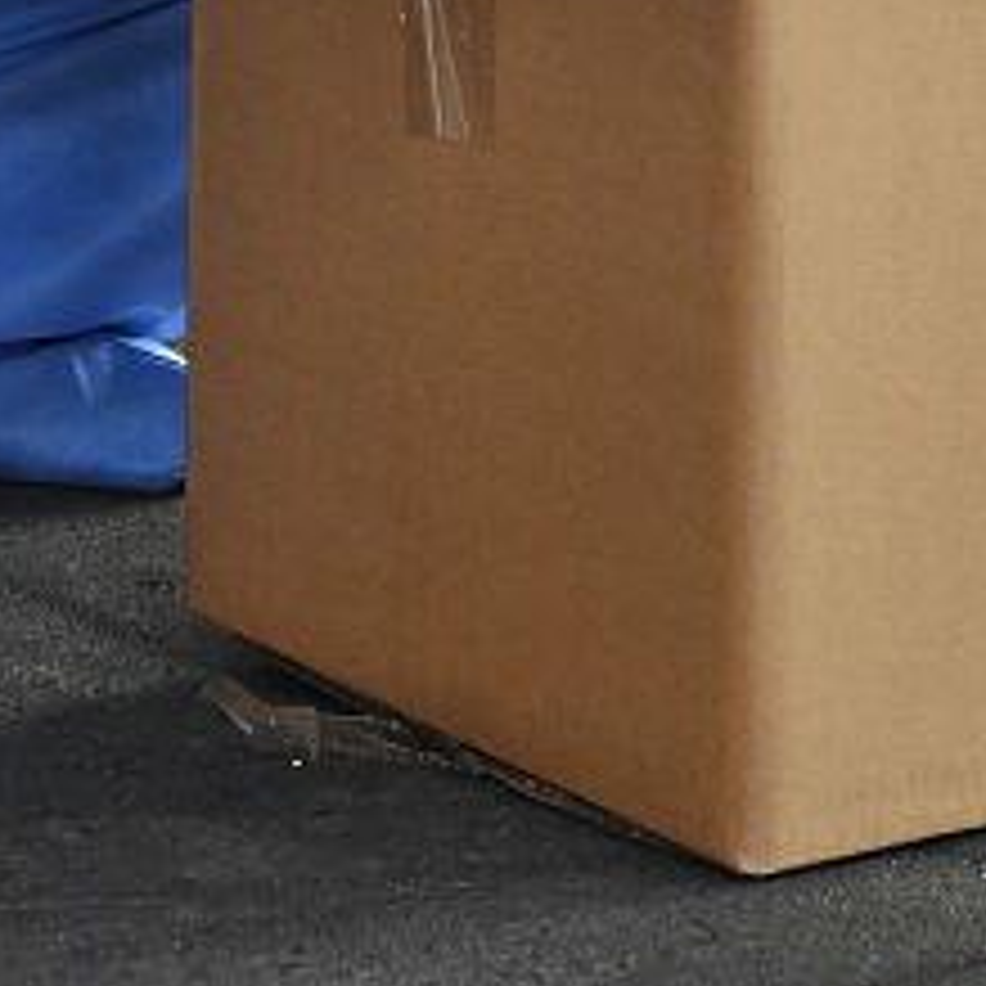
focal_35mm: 191
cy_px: -563
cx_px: 855
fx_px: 6155
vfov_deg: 8.9
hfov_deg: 9.1
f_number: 5
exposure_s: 1/400
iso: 800
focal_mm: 41
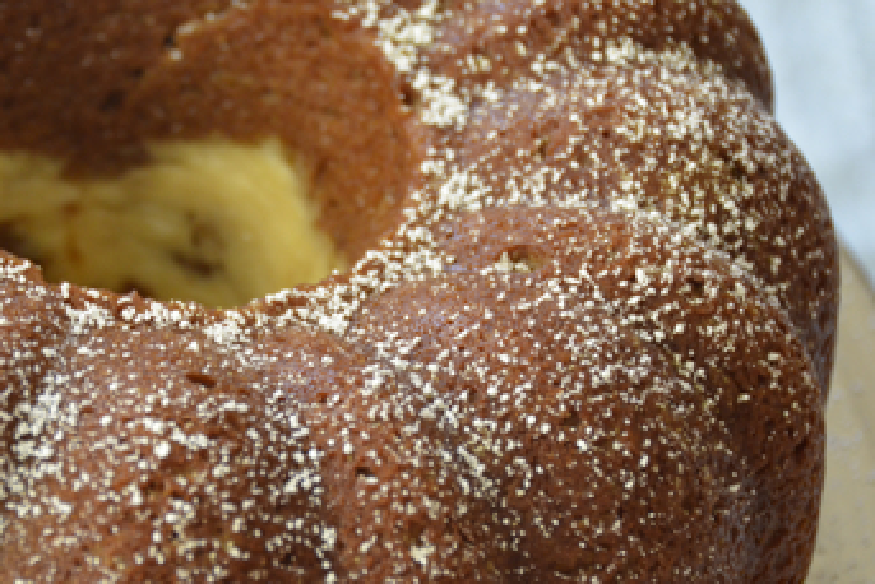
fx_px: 4668
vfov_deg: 7.2
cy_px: 326
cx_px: 217
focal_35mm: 192
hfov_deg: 10.7
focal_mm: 80
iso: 1600
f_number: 5
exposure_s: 1/60
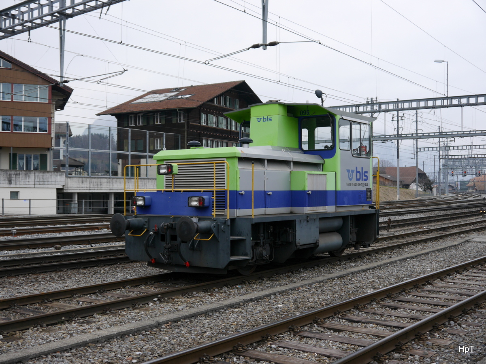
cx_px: 243
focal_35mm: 44
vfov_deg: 32.9
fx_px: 618
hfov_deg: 42.9
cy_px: 182
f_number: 4.5
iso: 160
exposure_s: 1/80
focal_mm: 22
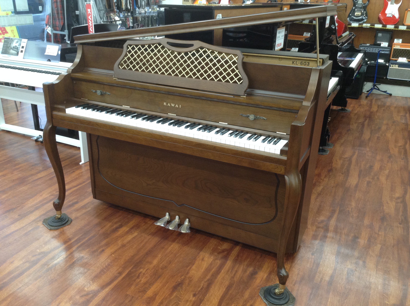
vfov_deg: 42.8
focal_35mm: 33
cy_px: 153
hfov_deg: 55.4
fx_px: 390
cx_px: 205
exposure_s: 1/24
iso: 64
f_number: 2.4
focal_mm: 3.3
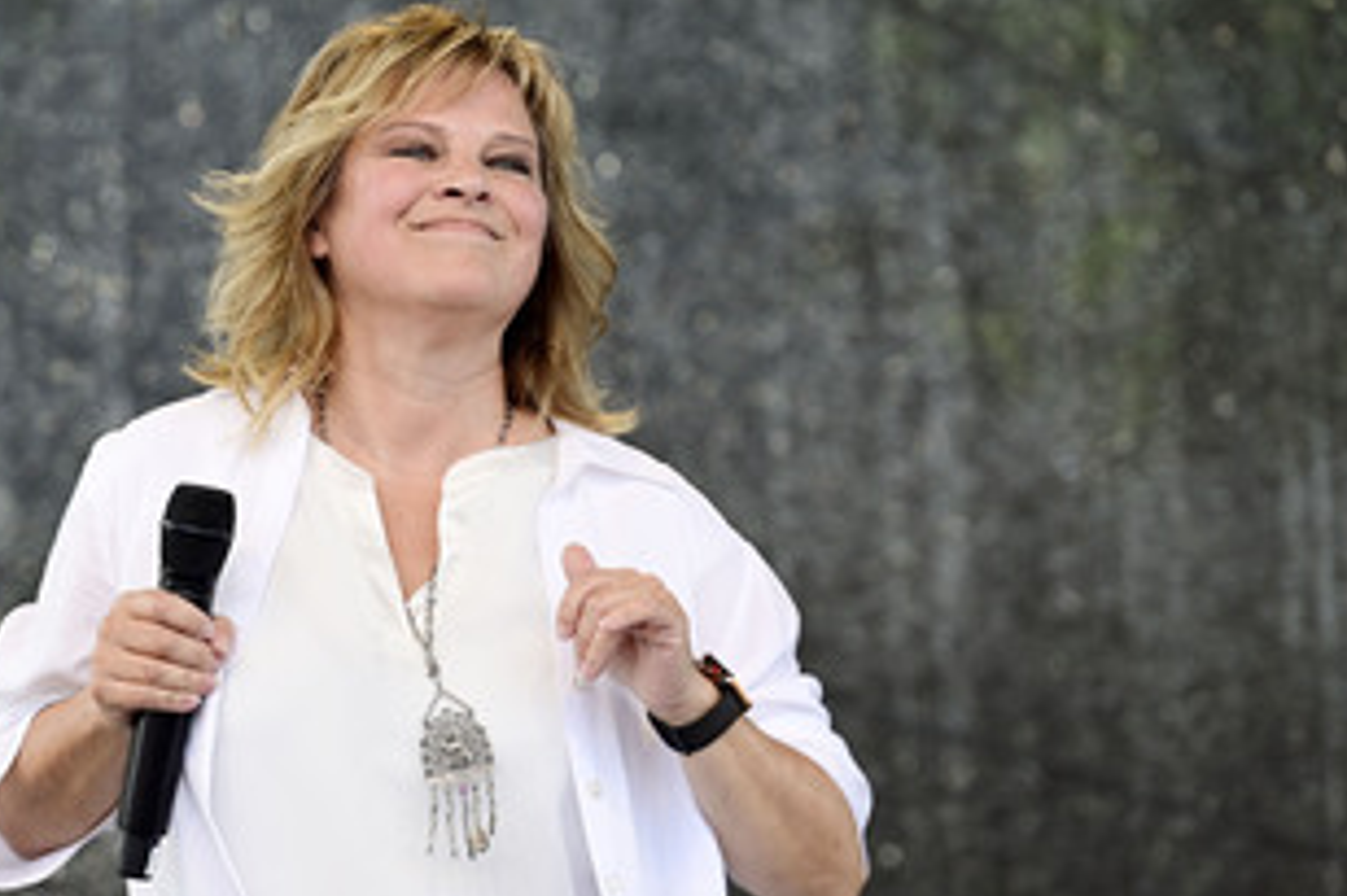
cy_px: 538
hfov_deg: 7.4
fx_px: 10396
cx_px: 466
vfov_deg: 4.9
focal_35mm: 278
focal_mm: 190
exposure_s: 1/320
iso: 100
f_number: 3.2
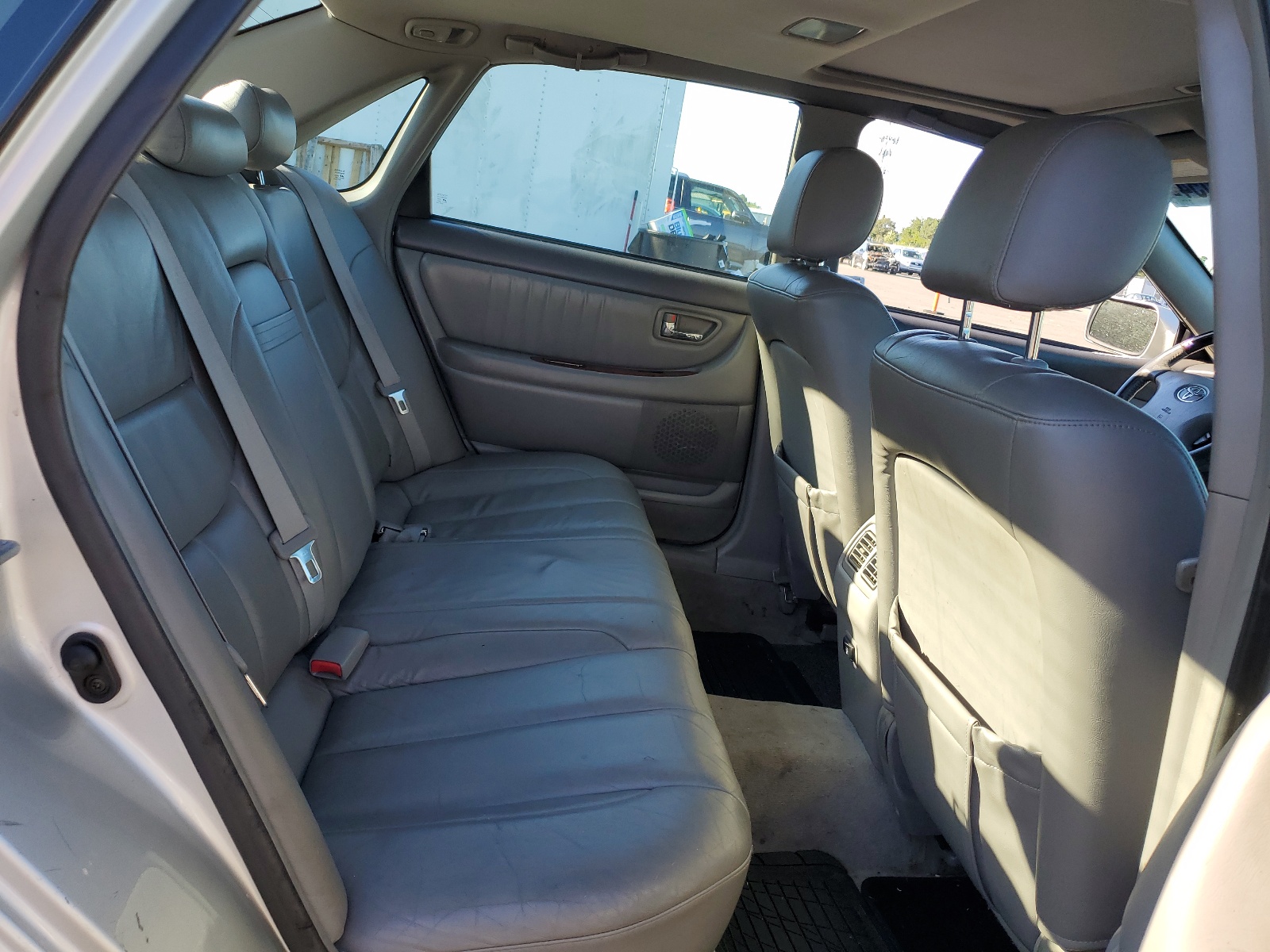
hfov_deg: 67.3
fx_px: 954
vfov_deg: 53.1
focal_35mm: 26
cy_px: 476
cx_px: 635
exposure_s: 1/476
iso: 50
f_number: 1.5
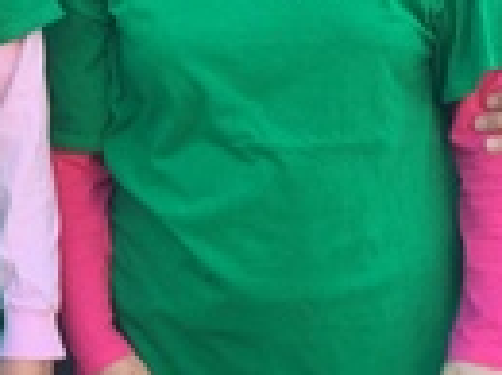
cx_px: -336
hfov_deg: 11.6
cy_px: 155
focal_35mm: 161
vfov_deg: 9.2
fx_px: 2331
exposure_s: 1/125
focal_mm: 4.15
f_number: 2.2
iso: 32
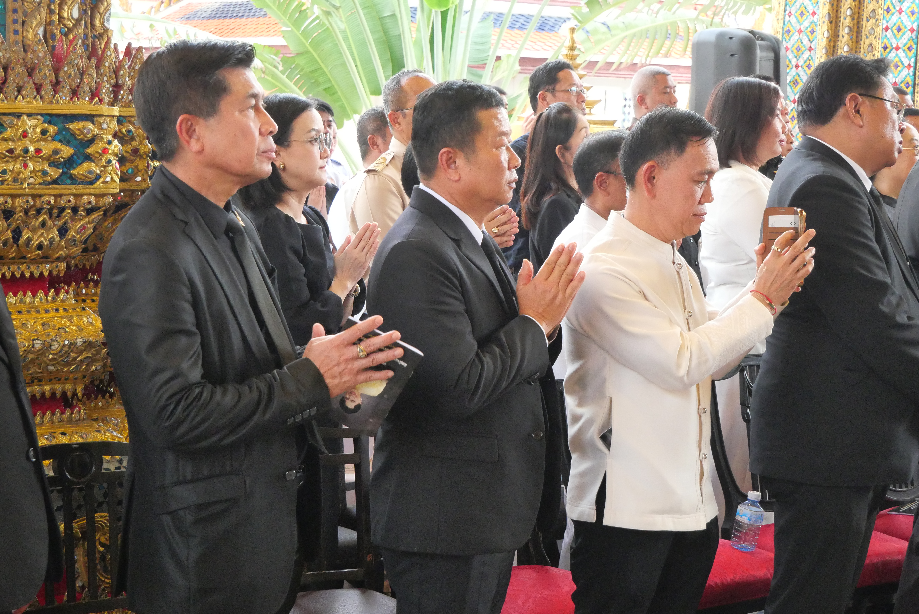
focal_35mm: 68
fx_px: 1737
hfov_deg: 29.6
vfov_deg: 20.0
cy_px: 307
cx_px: 460
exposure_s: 1/320
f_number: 5.1
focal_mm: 33
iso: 3200
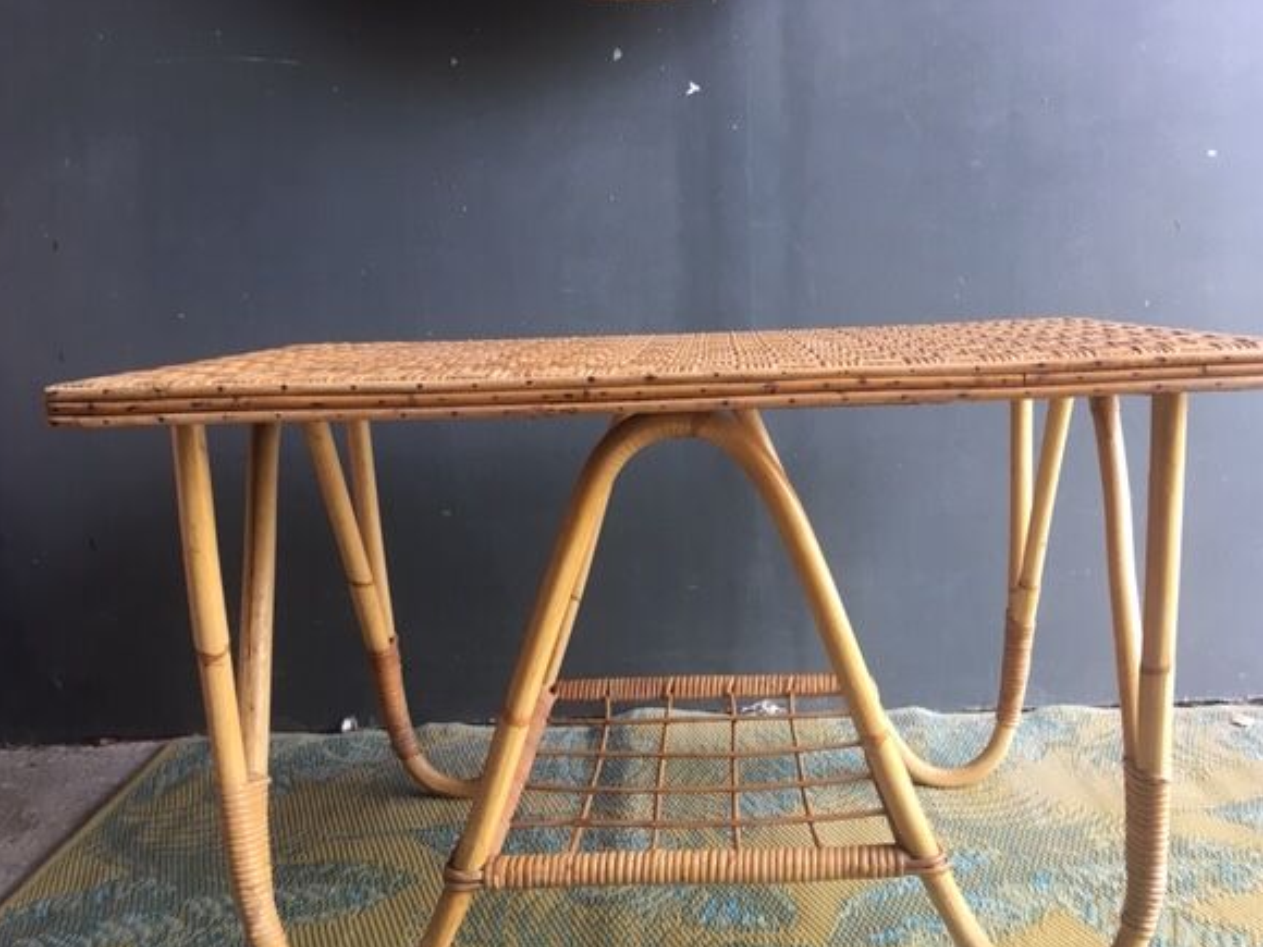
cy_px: 516
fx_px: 1168
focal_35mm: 32
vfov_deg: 44.1
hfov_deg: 56.8
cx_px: 675
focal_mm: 4.15
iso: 40
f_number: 2.2
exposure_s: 1/33
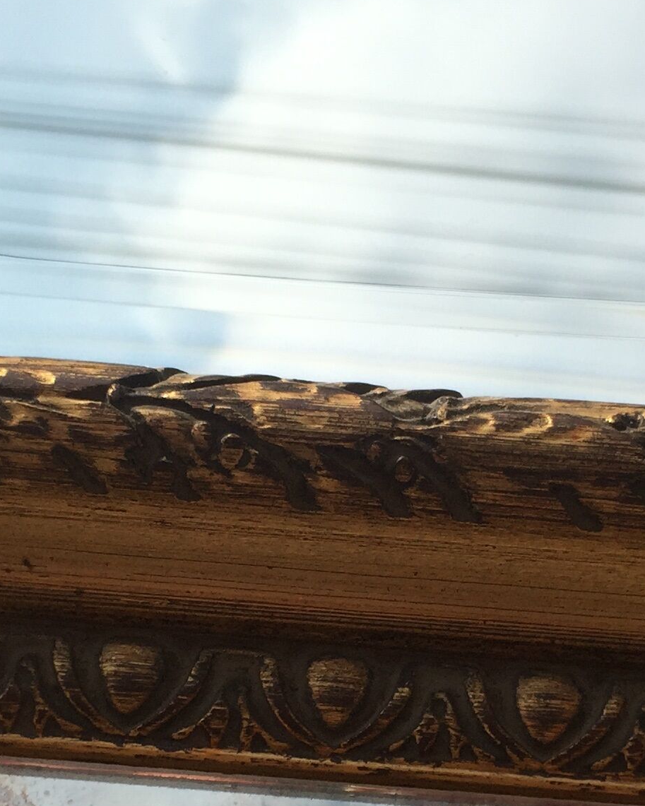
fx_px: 1933
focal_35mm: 81
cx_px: 392
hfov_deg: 18.9
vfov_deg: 23.1
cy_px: 685
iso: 32
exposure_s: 1/3049
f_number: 2.2
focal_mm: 4.15
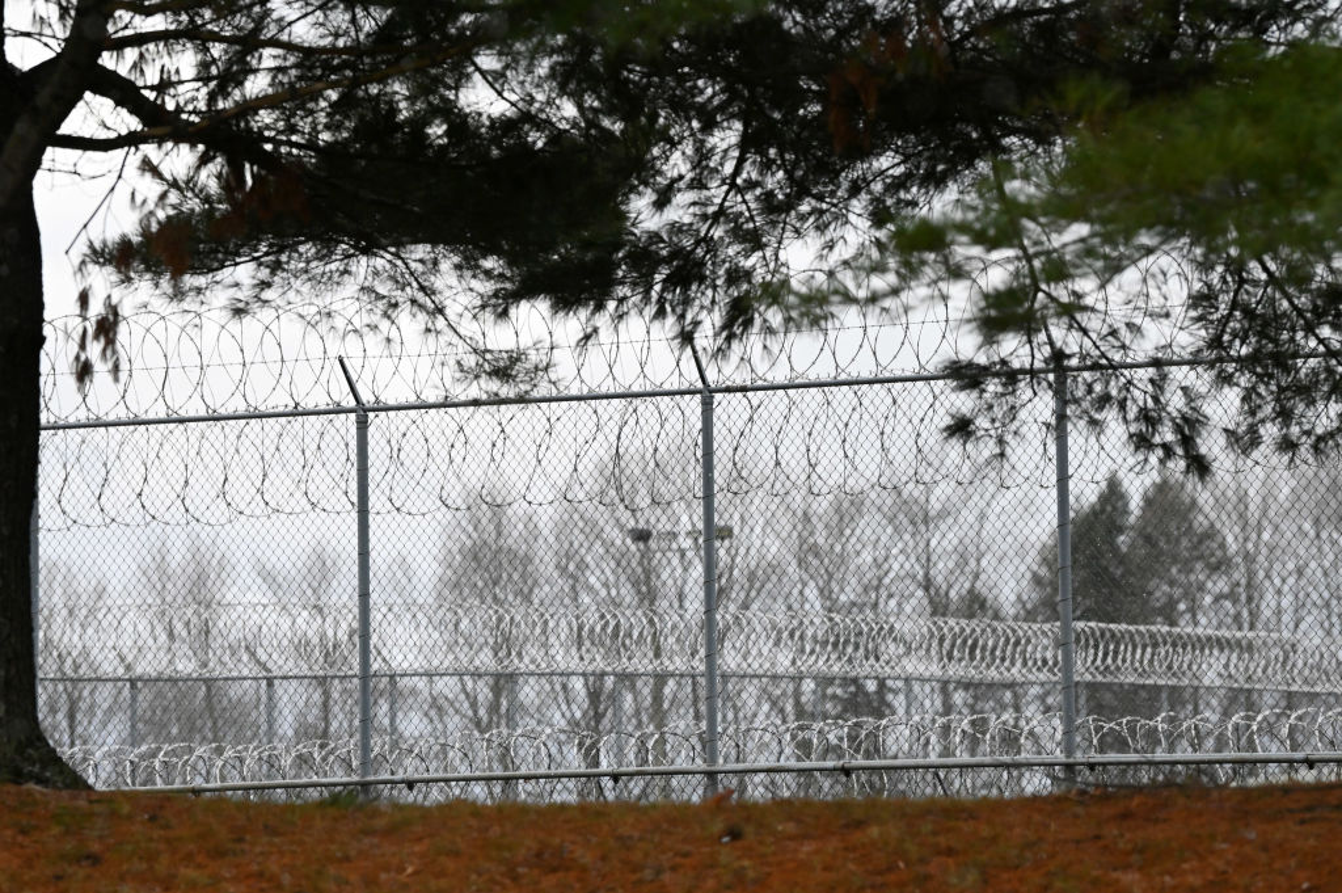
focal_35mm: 185
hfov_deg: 11.1
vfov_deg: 7.4
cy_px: 446
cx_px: 671
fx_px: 6891
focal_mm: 185
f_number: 5.6
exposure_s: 1/8000
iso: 5000
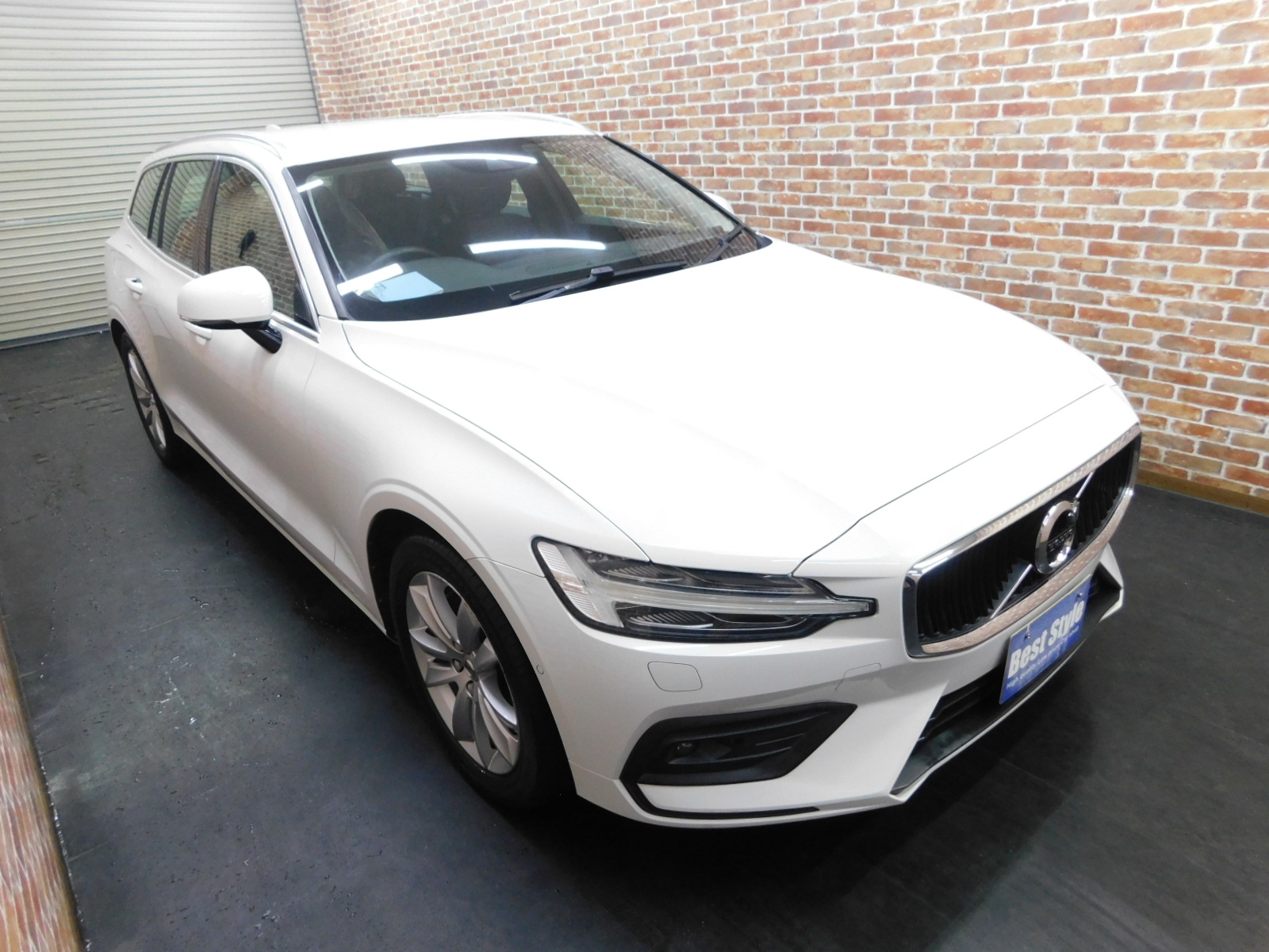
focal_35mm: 23
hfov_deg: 73.9
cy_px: 476
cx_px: 634
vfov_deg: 58.9
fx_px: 843
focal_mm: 4
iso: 320
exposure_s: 1/30
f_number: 3
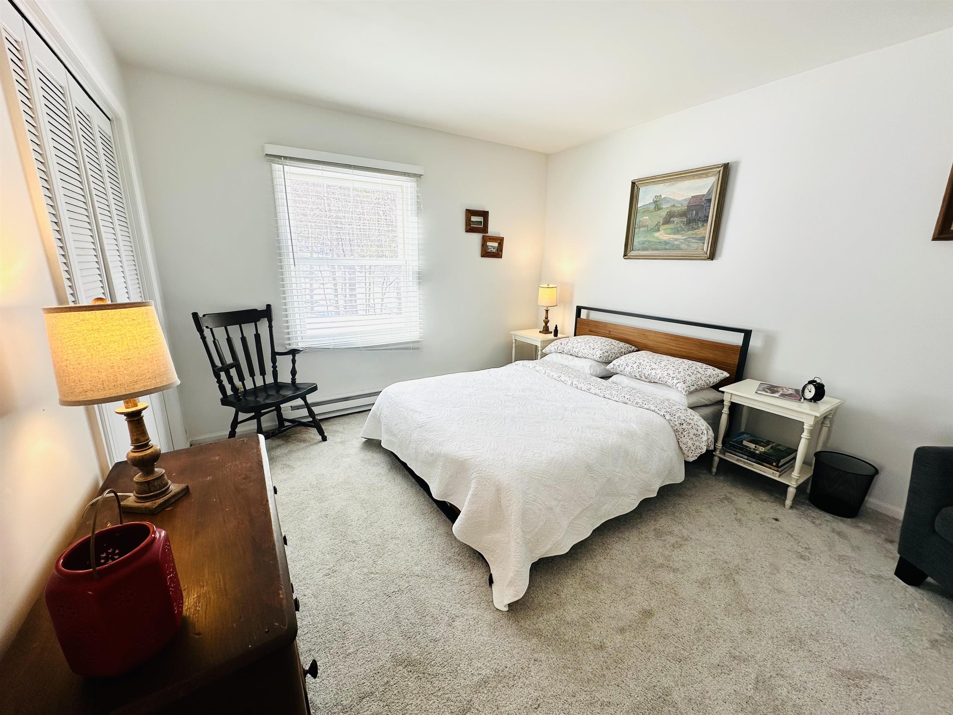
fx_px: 385
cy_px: 358
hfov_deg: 102.1
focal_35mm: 14
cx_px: 476
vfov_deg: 85.7
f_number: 2.2
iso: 40
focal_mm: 2.22
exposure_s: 1/120
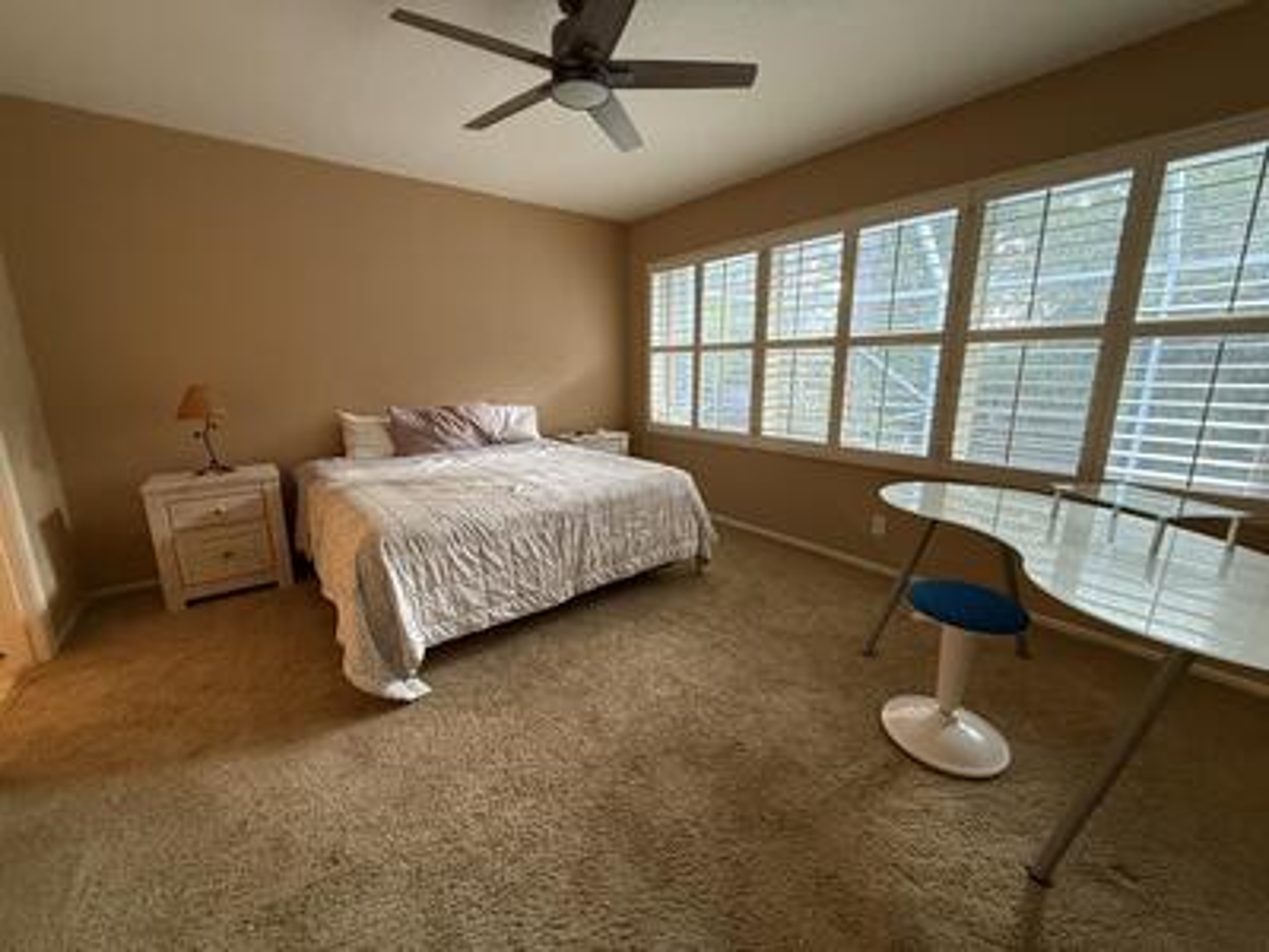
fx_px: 513
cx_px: 634
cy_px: 476
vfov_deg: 85.7
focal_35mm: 14
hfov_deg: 102.1
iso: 320
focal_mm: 2.22
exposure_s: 1/60
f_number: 2.2
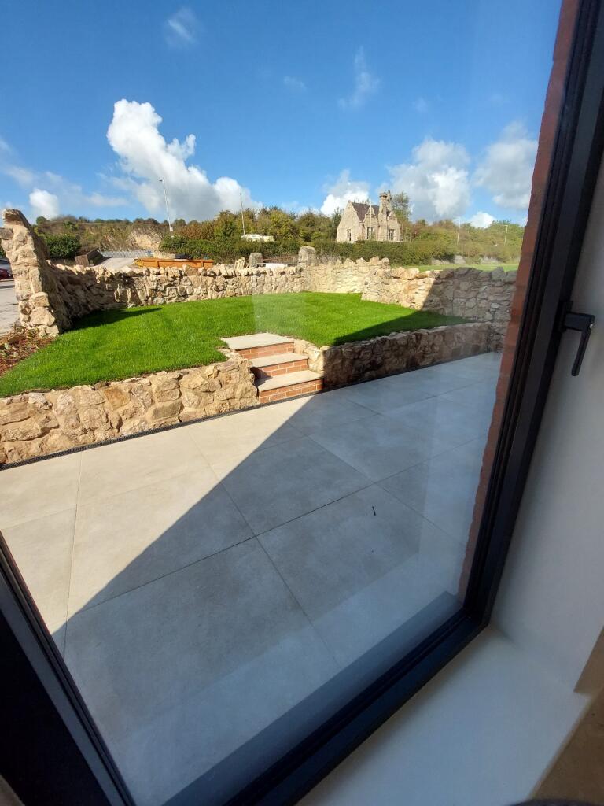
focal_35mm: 13
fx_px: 302
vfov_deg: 106.2
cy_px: 403
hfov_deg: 89.9
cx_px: 302
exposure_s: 1/1000
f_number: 2.2
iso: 50
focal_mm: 1.74
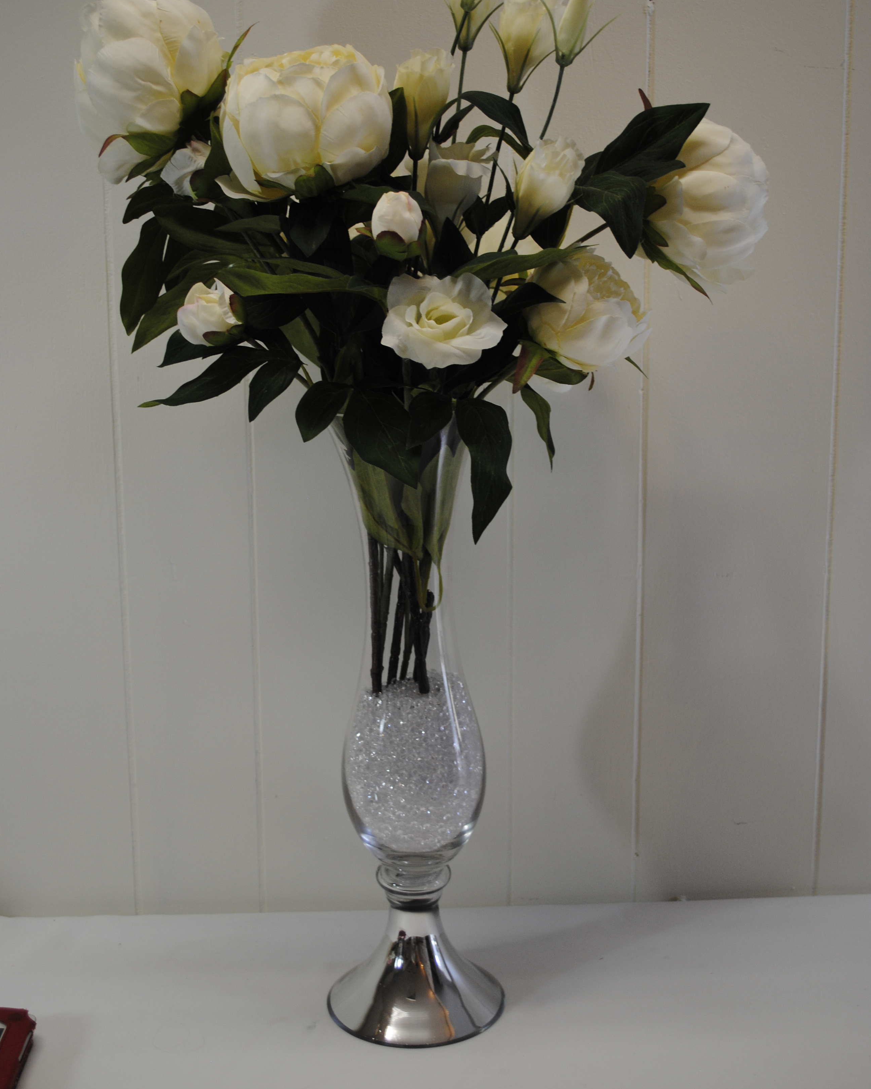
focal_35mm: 44
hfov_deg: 34.2
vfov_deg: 42.0
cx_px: 437
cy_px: 504
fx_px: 1418
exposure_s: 1/40
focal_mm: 26
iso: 200
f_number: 4.2
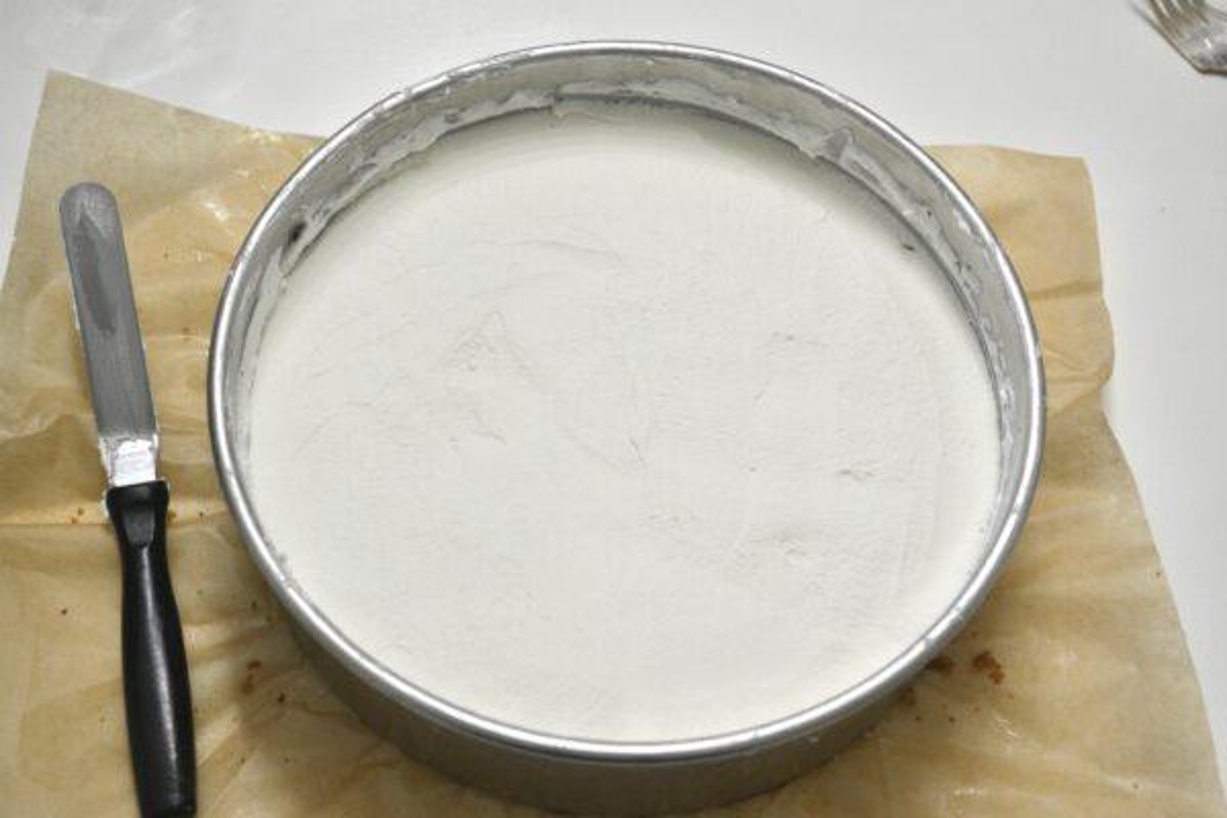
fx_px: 1636
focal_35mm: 48
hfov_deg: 41.1
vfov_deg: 28.1
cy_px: 409
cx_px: 614
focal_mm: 32
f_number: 4.8
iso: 640
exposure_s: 1/60
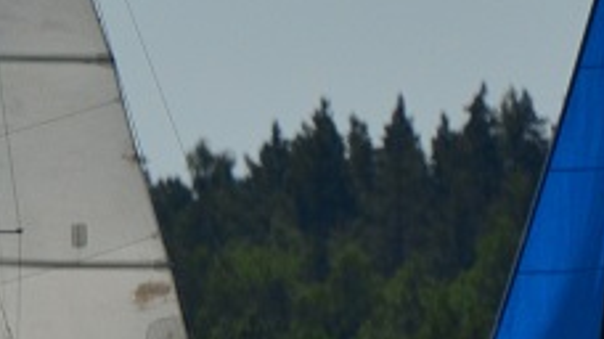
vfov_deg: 0.6
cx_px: 260
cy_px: 477
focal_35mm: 2062
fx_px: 33009
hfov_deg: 1.0
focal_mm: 300
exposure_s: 1/8000
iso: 500
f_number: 5.6
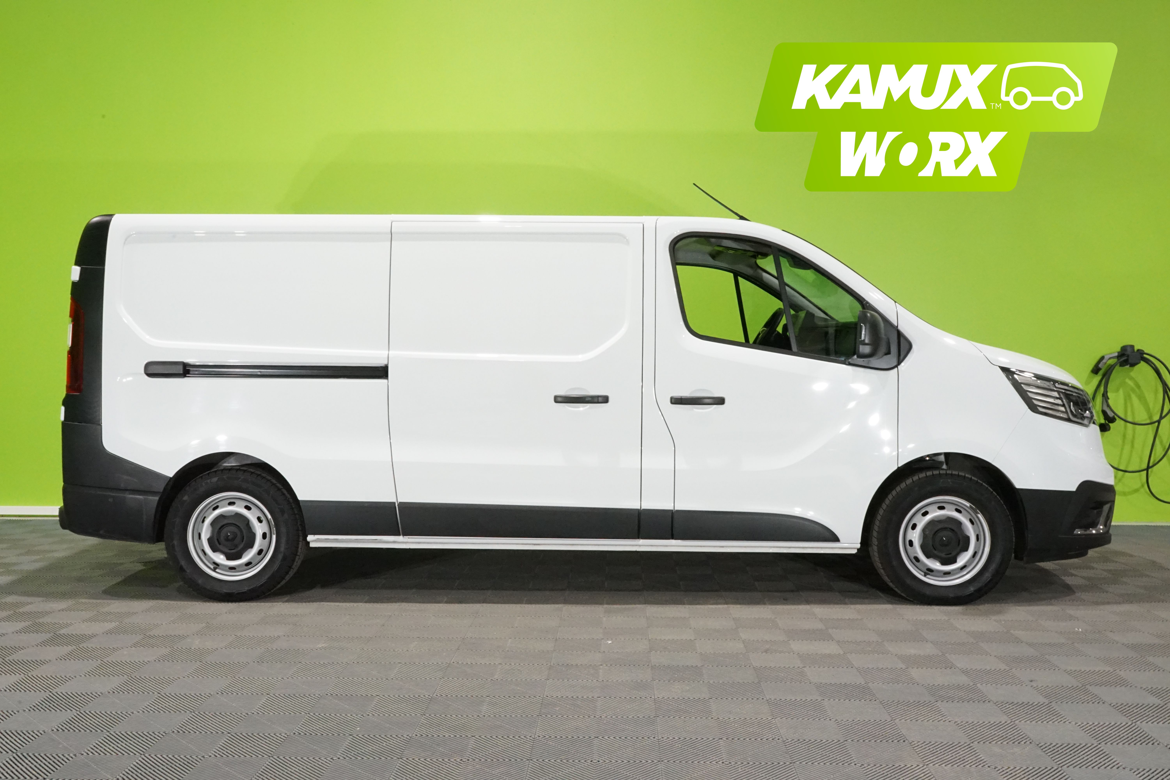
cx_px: 585
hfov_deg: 57.2
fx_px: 1072
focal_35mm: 33
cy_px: 390
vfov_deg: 40.0
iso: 6400
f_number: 25
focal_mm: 33
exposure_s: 1/13
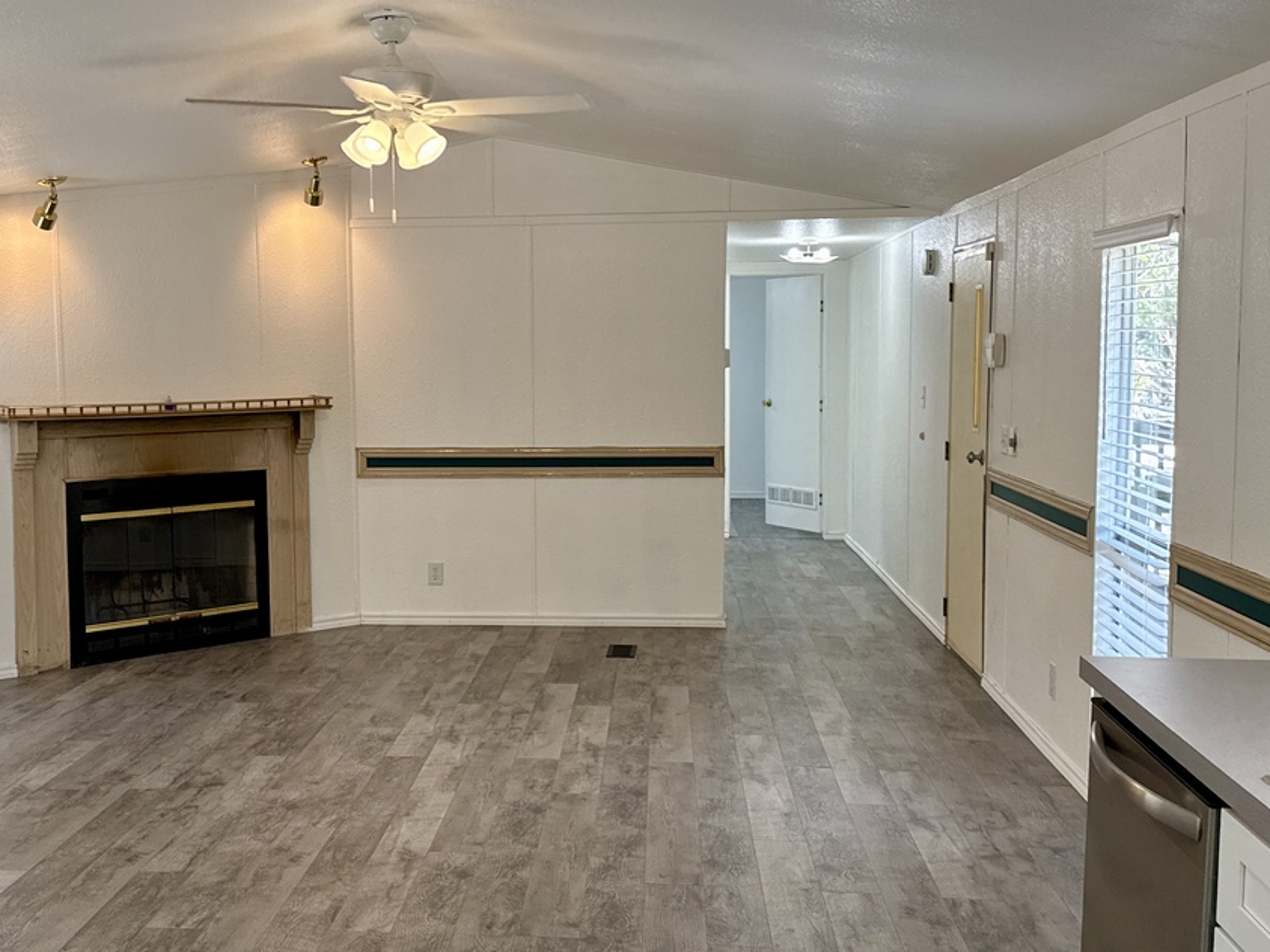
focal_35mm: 41
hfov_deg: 45.6
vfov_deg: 35.1
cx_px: 517
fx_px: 1504
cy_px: 468
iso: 125
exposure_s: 1/179
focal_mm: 6.76
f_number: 1.78
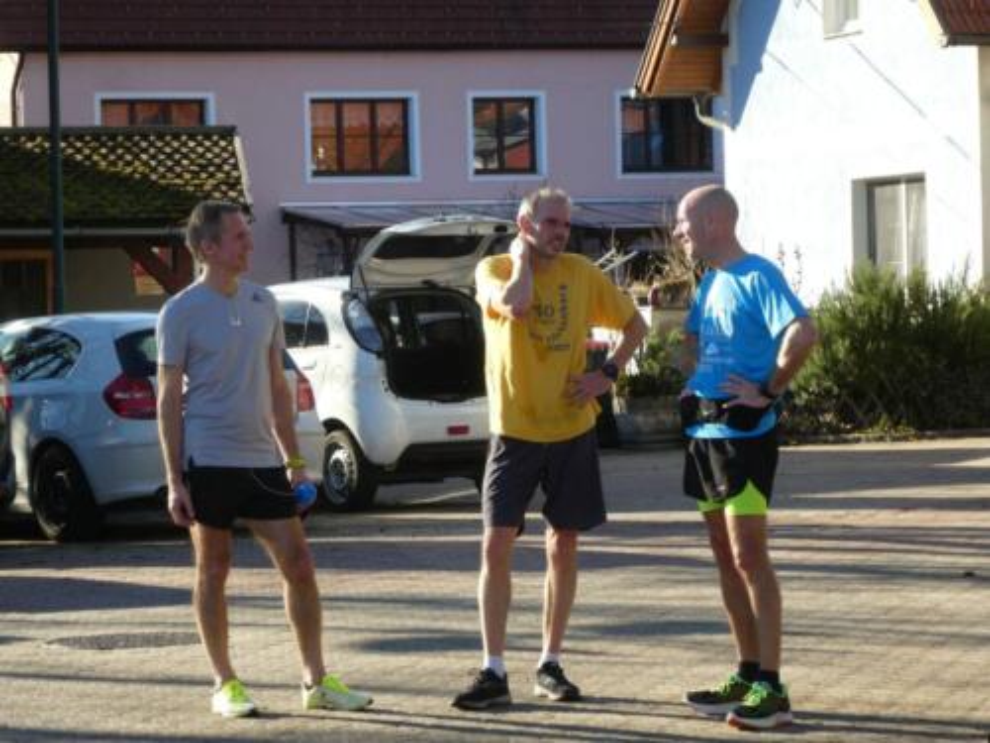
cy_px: 372
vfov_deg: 9.8
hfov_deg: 13.1
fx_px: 4319
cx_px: 495
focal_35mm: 151
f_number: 5.4
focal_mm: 27.1
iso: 80
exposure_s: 1/125
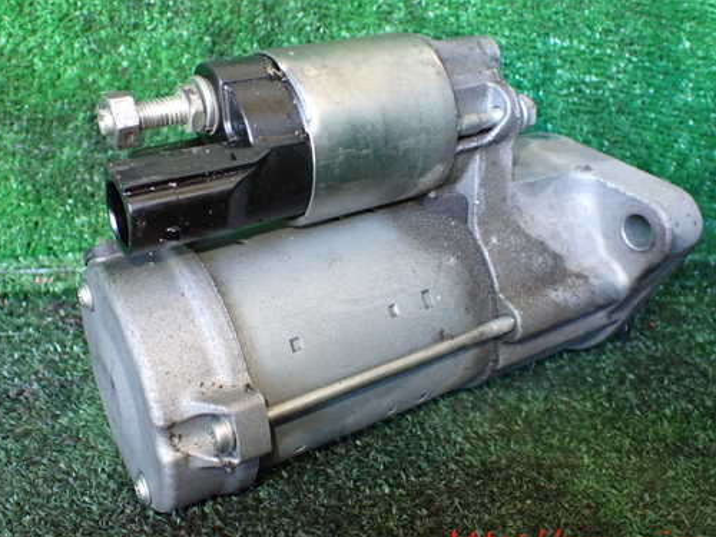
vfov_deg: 39.6
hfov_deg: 51.3
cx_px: 345
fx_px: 745
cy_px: 241
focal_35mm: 36
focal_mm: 5.4
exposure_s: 1/100
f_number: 2.3
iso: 800
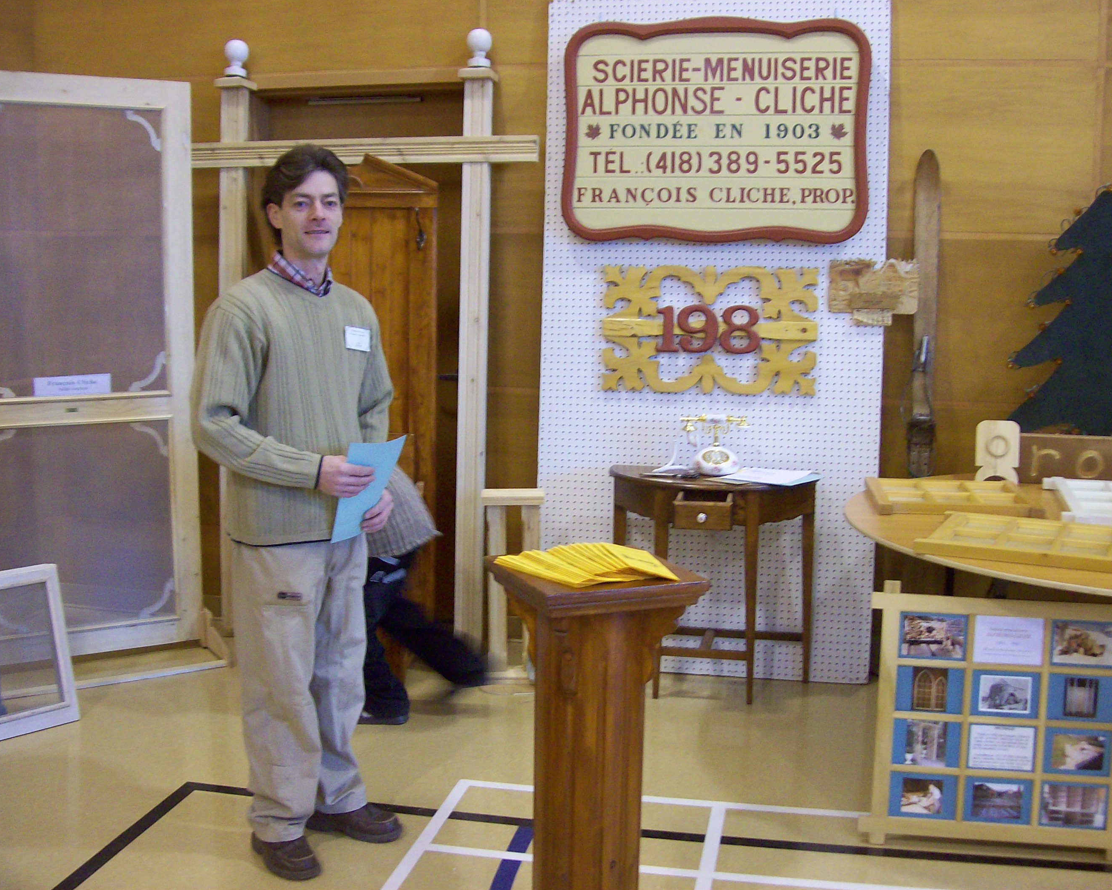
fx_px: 1251
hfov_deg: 47.9
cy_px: 443
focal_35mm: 38
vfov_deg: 39.2
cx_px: 550
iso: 160
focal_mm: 6
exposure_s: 1/20.4
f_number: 2.7
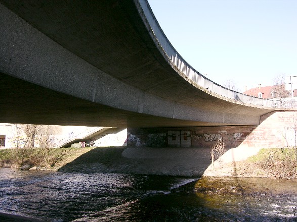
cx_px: 148
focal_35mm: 35
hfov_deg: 52.6
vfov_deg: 40.7
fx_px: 300
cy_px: 111
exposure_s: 1/75.5
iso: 50
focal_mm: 8.9
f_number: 6.3
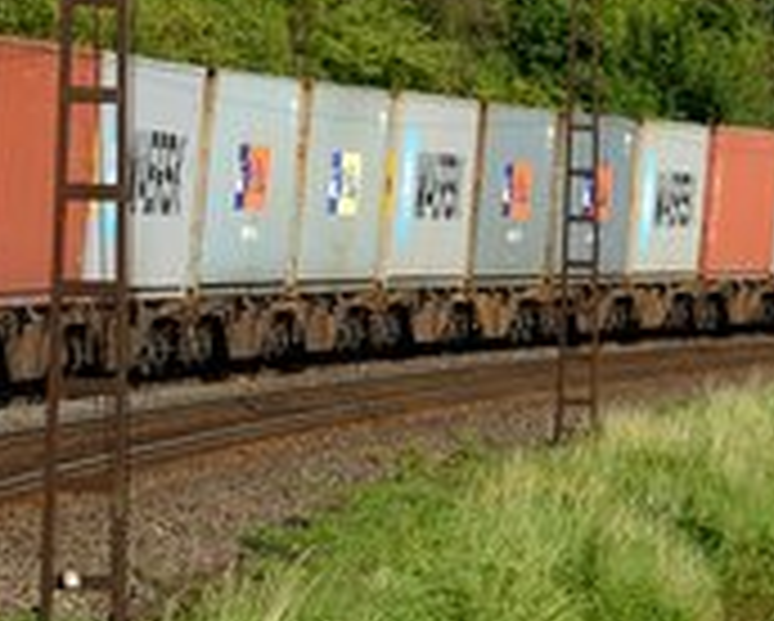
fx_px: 12912
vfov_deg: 2.7
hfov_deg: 3.4
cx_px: 9
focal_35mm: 563
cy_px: -428
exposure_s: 1/1600
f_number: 5
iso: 200
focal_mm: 86
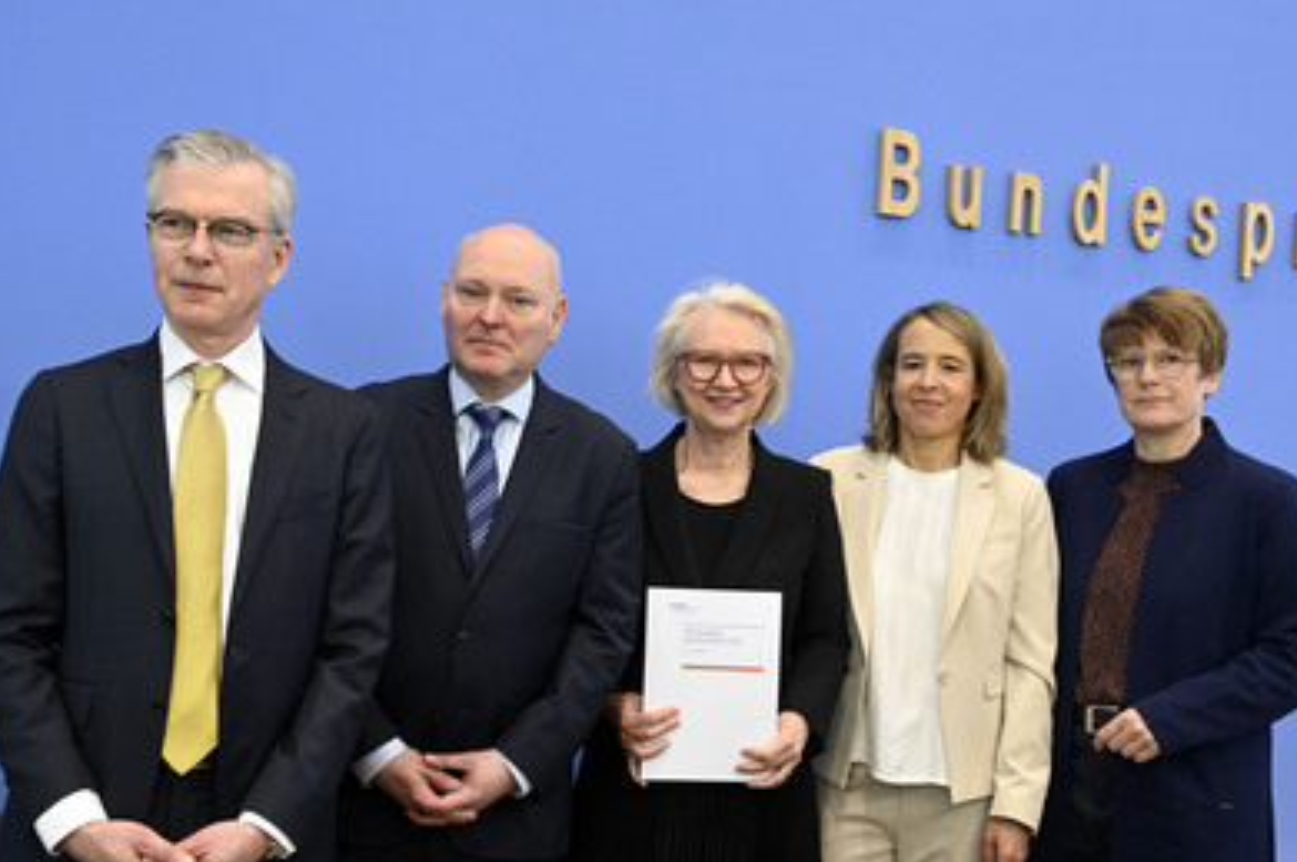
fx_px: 1583
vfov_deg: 30.4
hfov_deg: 44.5
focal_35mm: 44
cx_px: 627
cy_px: 463
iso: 4000
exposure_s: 1/400
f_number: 5
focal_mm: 38
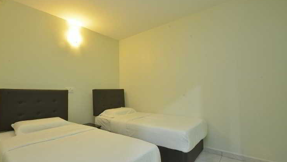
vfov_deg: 63.9
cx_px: 132
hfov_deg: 95.7
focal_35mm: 17
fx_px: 129
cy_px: 82
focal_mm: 10
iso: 800
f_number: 14
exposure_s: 2.5
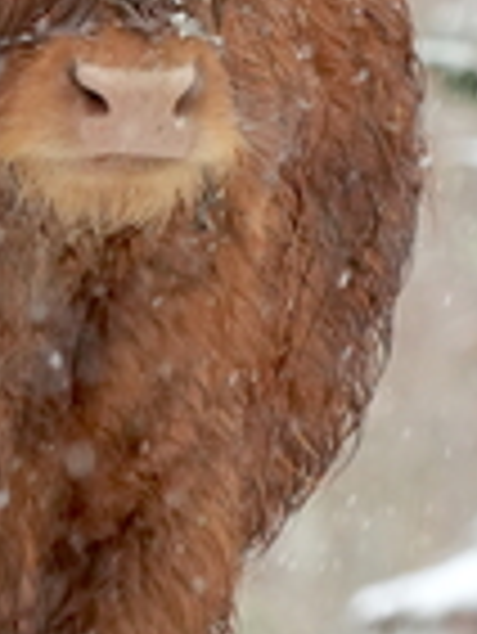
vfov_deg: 1.1
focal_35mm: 1882
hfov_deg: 0.8
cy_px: 225
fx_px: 34526
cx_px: -171
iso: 5000
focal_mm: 400
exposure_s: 1/250
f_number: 8
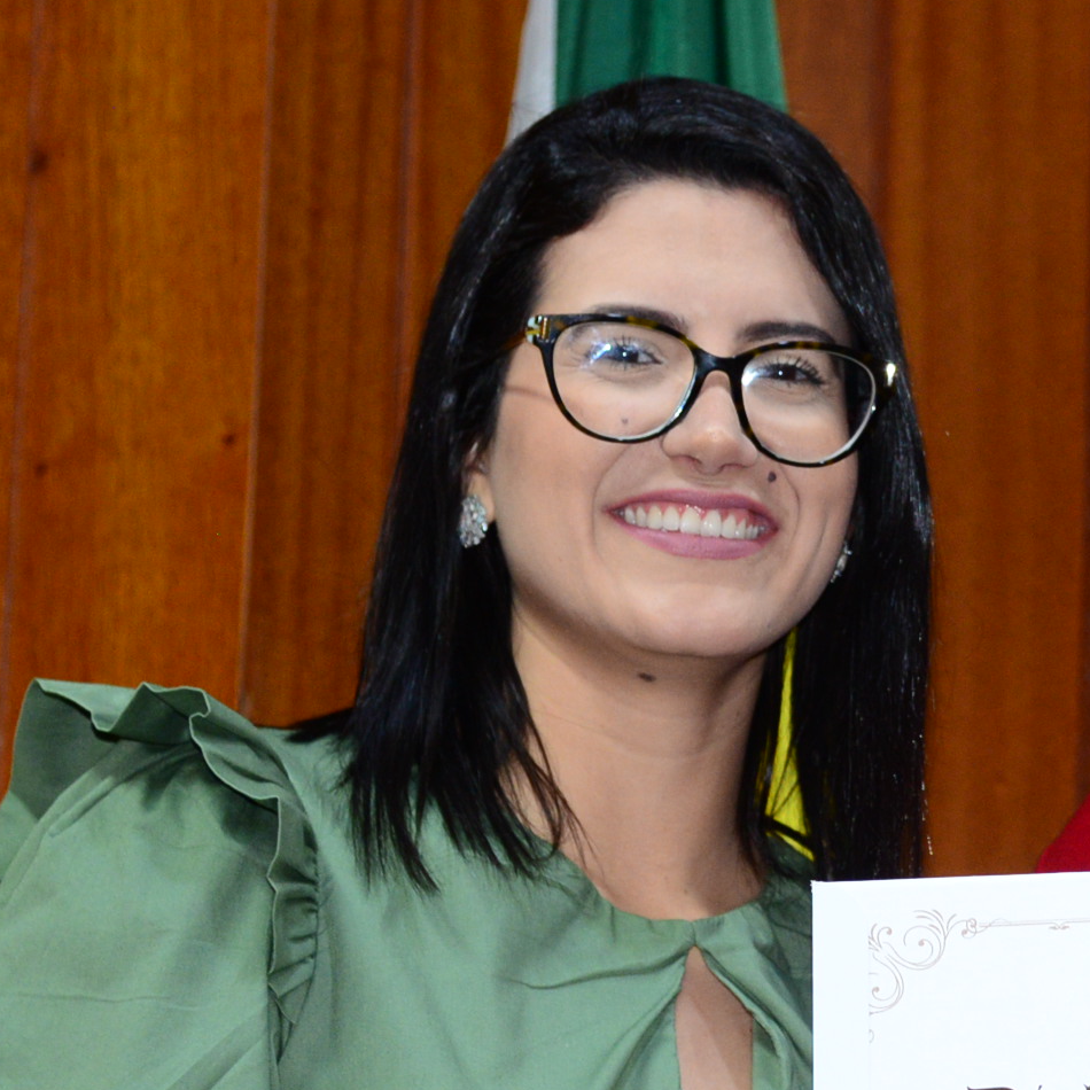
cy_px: 813
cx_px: 1322
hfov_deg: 8.6
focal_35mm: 202
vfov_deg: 8.7
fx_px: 7196
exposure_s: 1/60
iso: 1600
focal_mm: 75
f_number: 4
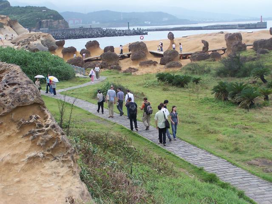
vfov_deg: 21.9
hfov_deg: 29.0
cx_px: 136
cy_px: 102
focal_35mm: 67
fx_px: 526
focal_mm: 11.1
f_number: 3.2
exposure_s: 1/500
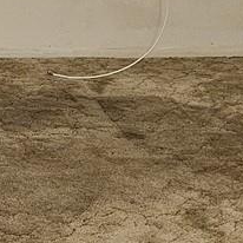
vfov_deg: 10.9
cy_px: -21
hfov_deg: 10.3
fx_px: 1255
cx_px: -232
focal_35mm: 158
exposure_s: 1/120
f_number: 1.7
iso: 640
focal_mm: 6.3
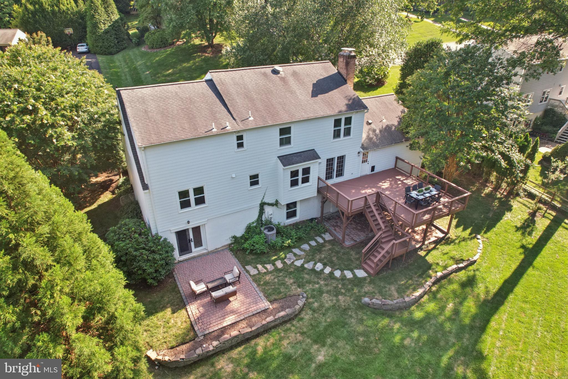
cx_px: 284
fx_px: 347
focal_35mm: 22
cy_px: 190
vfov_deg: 57.2
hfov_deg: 78.6
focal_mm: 8.38
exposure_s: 1/30
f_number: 2.8
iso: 400
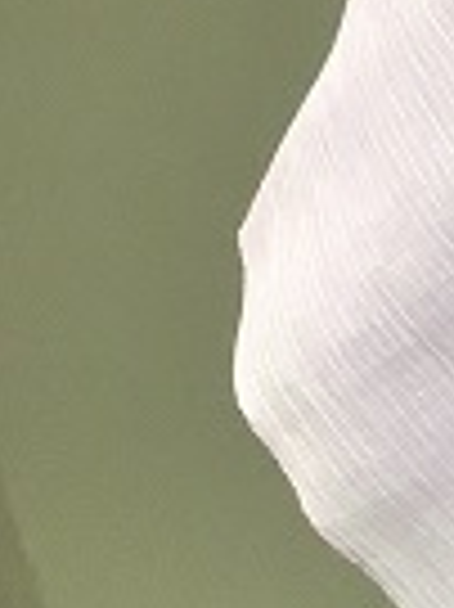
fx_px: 3205
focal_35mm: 183
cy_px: 664
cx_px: 1290
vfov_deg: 10.7
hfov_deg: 7.3
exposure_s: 1/30
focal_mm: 4.15
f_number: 2.2
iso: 25
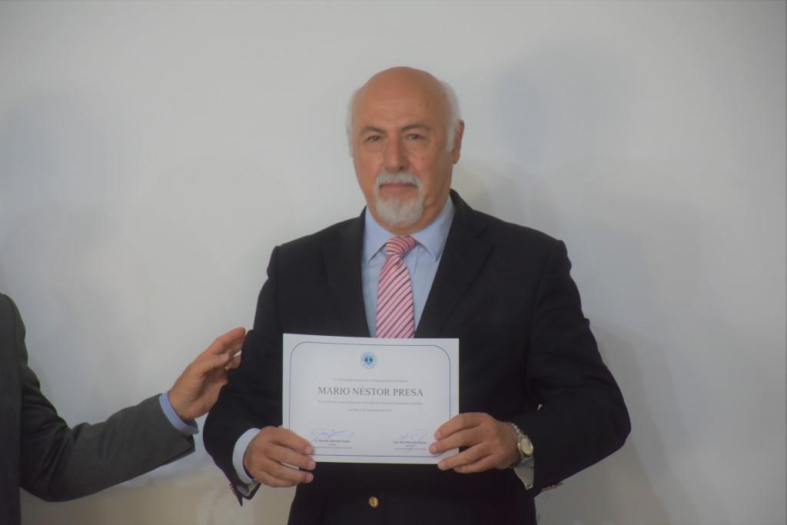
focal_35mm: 210
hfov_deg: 9.8
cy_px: 262
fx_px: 4591
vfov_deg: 6.5
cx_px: 394
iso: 800
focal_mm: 140
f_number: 5.6
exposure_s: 1/50
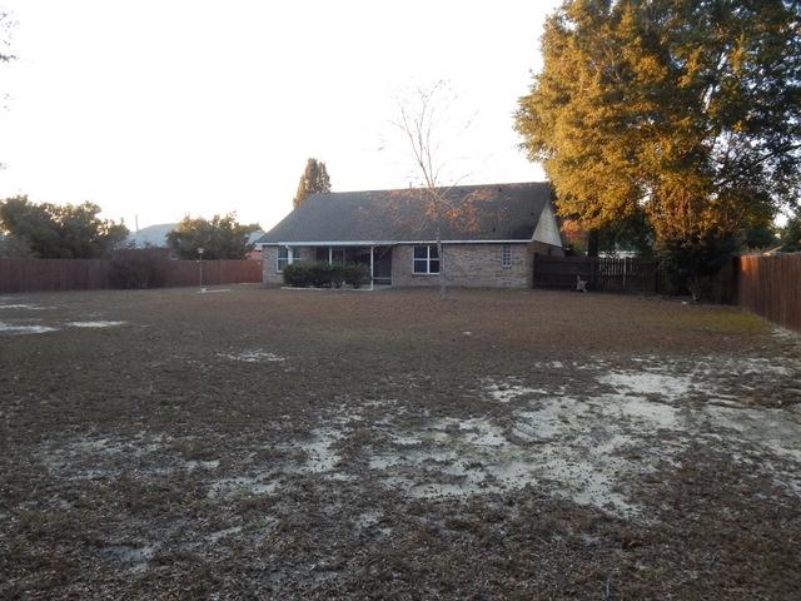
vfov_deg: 54.9
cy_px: 300
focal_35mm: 25
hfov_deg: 69.4
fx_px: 578
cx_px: 400
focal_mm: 4.5
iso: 320
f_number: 3.1
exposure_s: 1/250
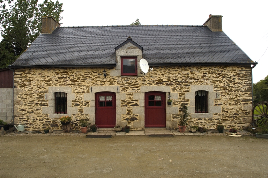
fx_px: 156
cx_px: 134
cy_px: 89
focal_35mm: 21
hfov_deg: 81.3
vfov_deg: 59.4
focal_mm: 14
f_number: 10
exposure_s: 1/80
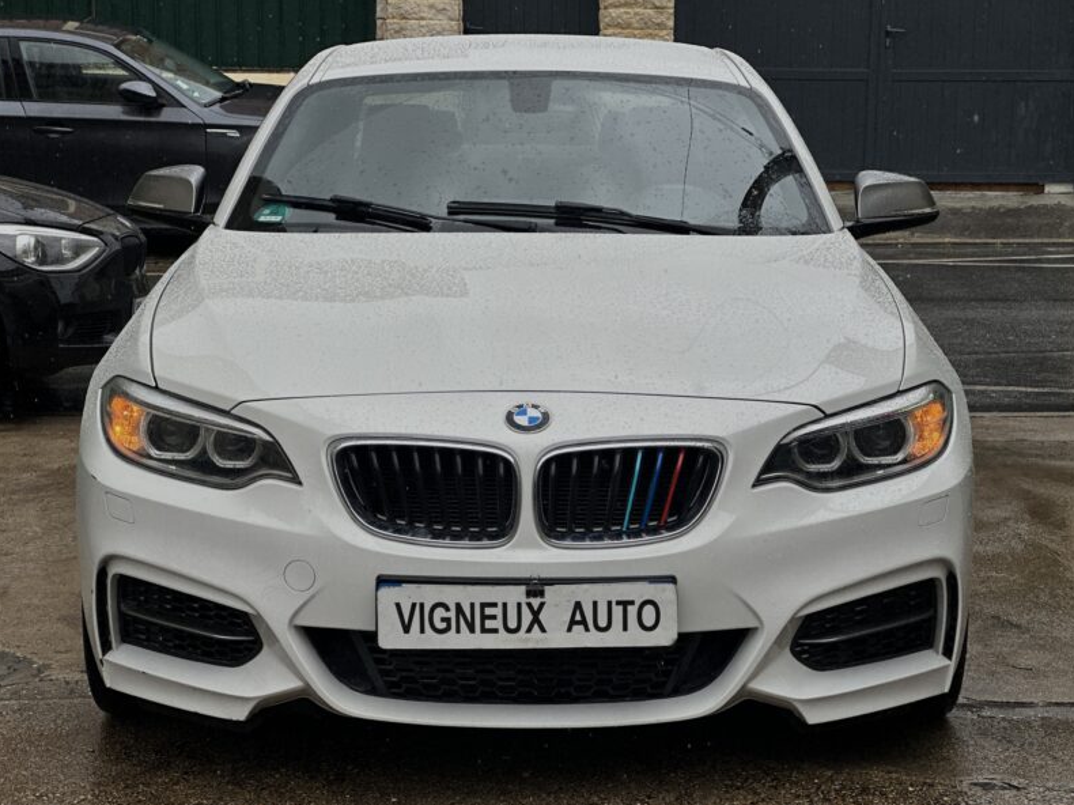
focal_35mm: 78
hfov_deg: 25.0
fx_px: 2419
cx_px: 537
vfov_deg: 18.9
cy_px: 407
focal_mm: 9
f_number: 2.8
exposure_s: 1/490
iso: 32
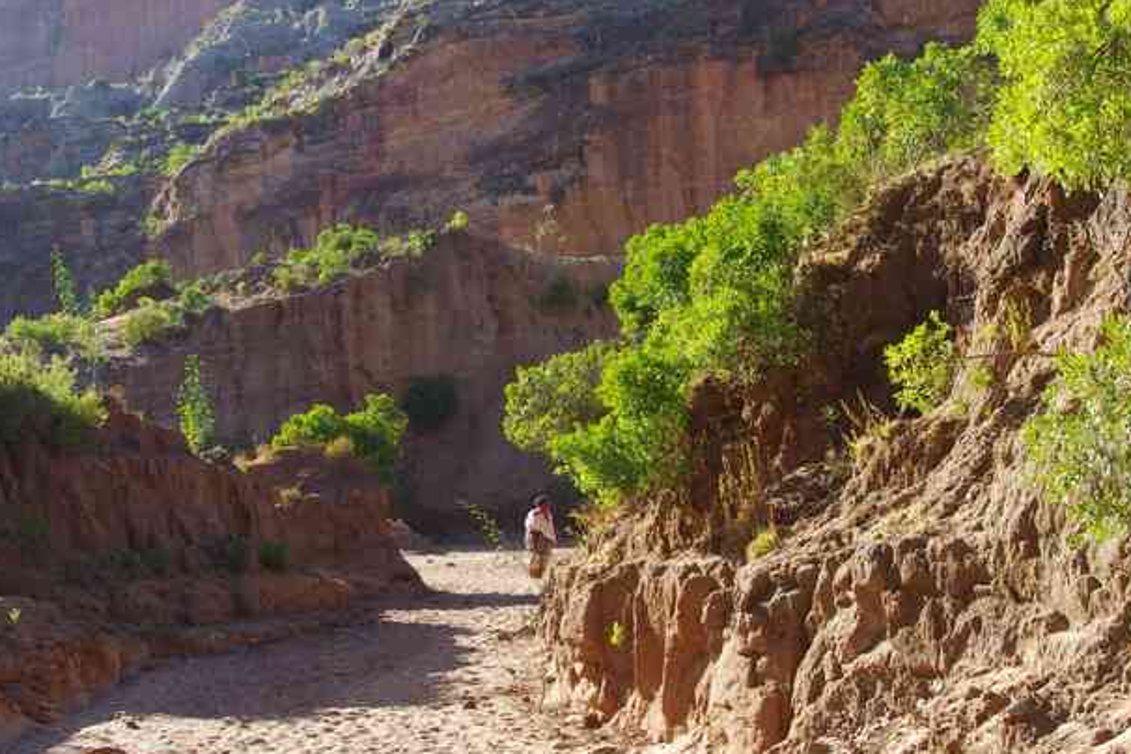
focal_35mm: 62
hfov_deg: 32.4
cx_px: 505
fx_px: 1942
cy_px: 379
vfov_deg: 22.0
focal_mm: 25
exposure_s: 1/50
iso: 200
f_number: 8
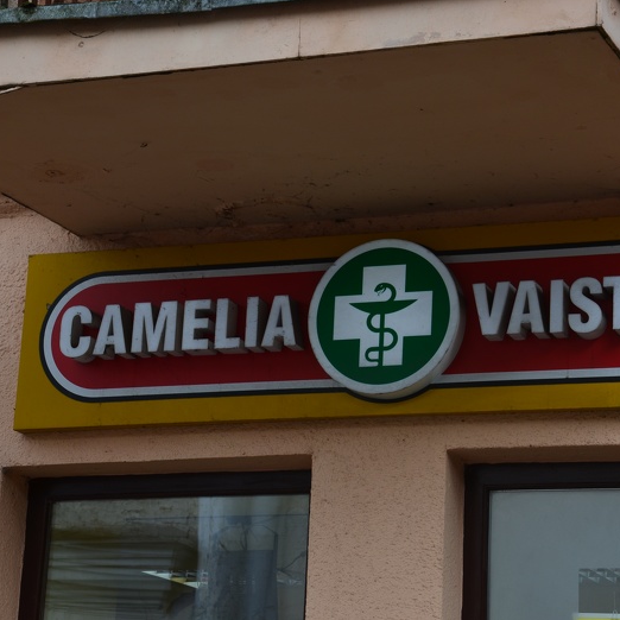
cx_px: 382
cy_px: 310
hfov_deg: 15.5
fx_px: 2270
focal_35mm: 112
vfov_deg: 15.6
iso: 220
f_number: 10
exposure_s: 1/60
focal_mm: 58
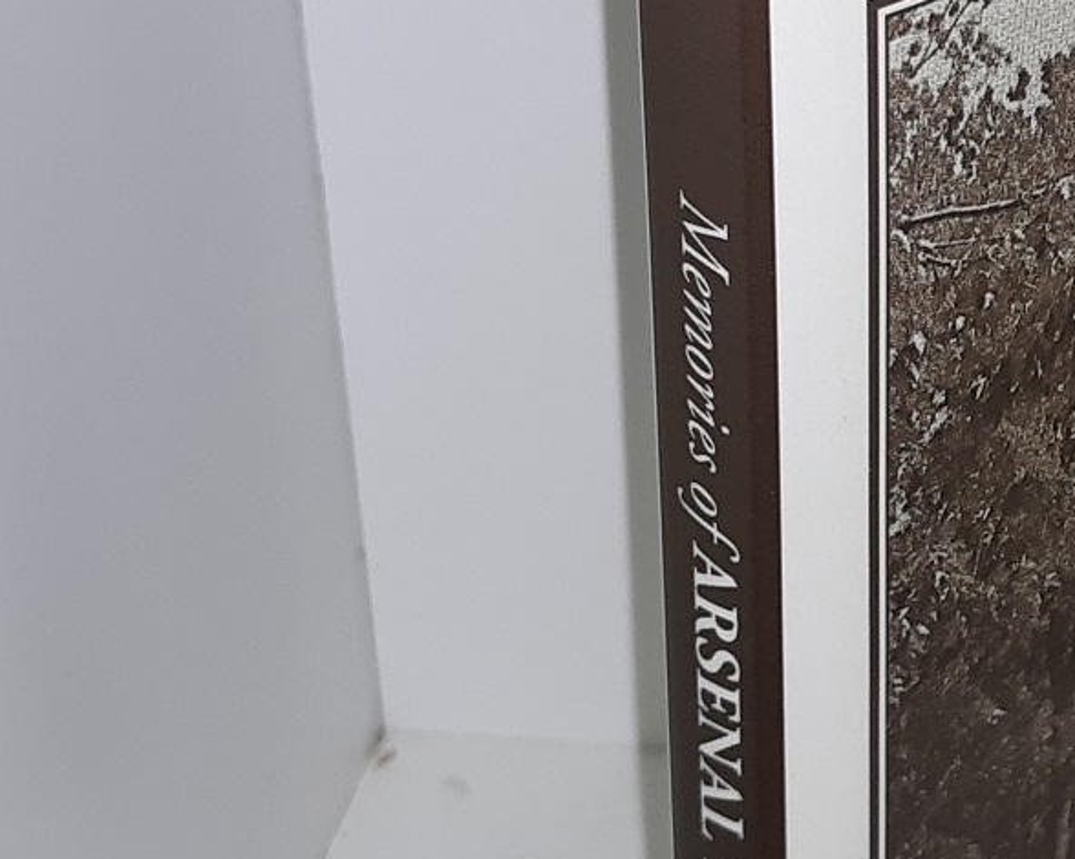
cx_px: 1227
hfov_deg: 19.0
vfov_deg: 16.0
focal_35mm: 96
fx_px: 3053
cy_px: 269
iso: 40
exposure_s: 1/121
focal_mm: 3.7
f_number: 1.7
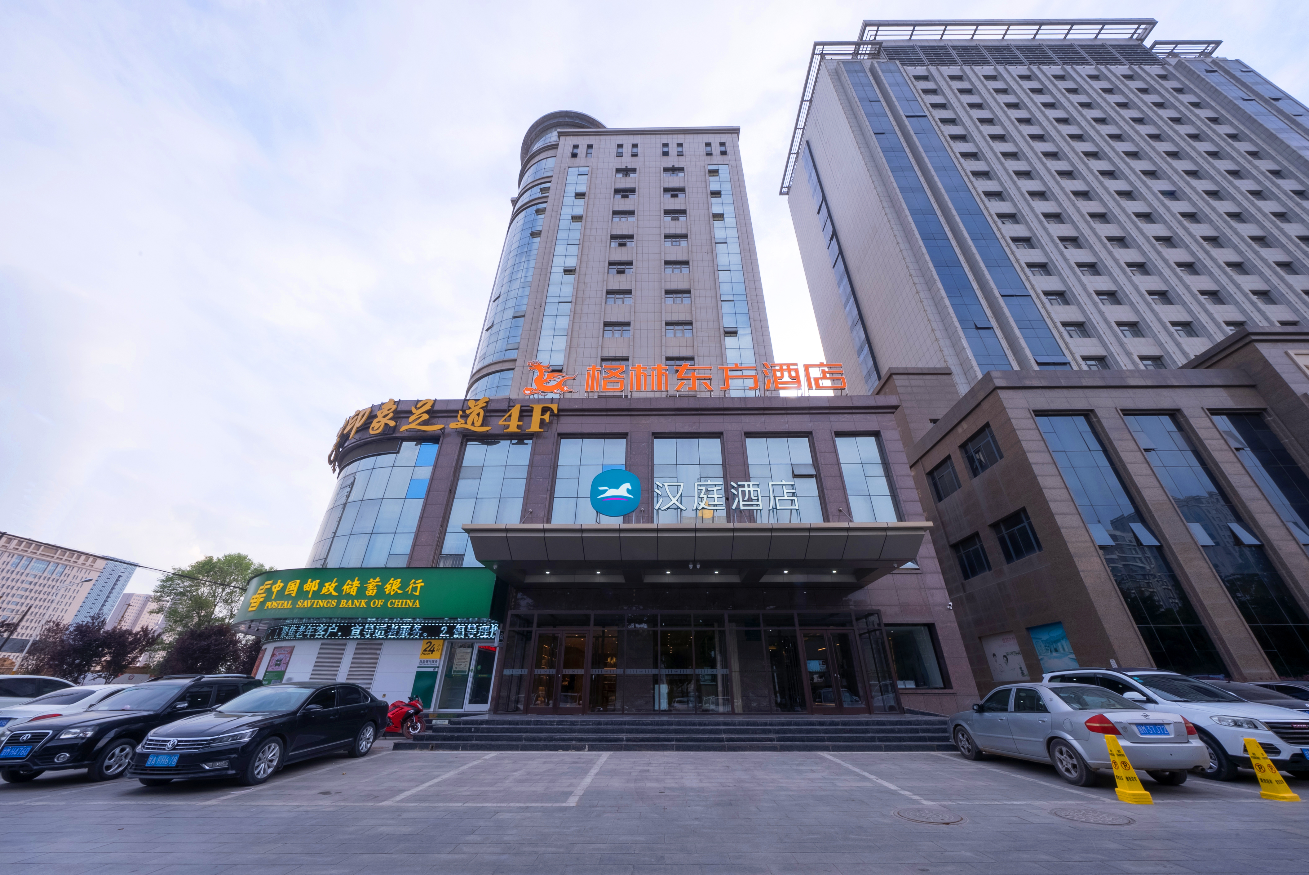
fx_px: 437
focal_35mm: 12
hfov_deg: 112.6
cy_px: 438
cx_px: 654
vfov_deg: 90.1
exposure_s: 1/60
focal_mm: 12
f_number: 22
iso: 250
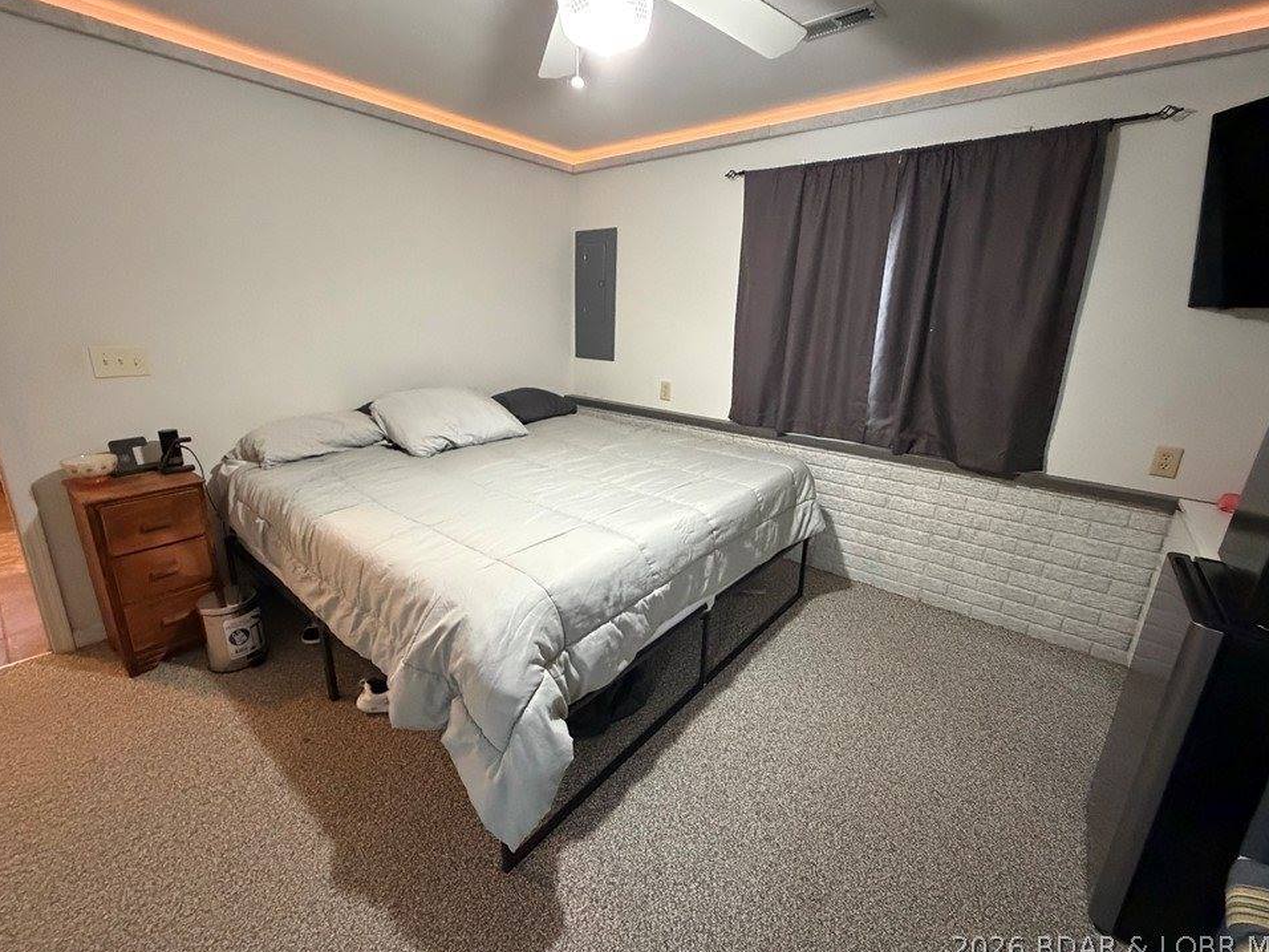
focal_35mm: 15
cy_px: 459
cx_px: 633
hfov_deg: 98.2
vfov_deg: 81.7
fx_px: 550
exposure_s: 1/60
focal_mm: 2.22
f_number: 2.2
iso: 1250
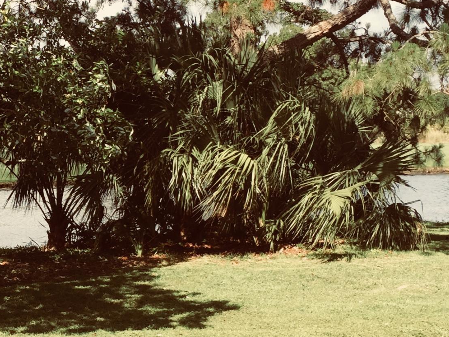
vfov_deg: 18.6
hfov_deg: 24.3
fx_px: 1025
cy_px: 212
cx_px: 82
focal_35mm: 79
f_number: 2.2
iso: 32
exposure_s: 1/706
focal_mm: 4.15
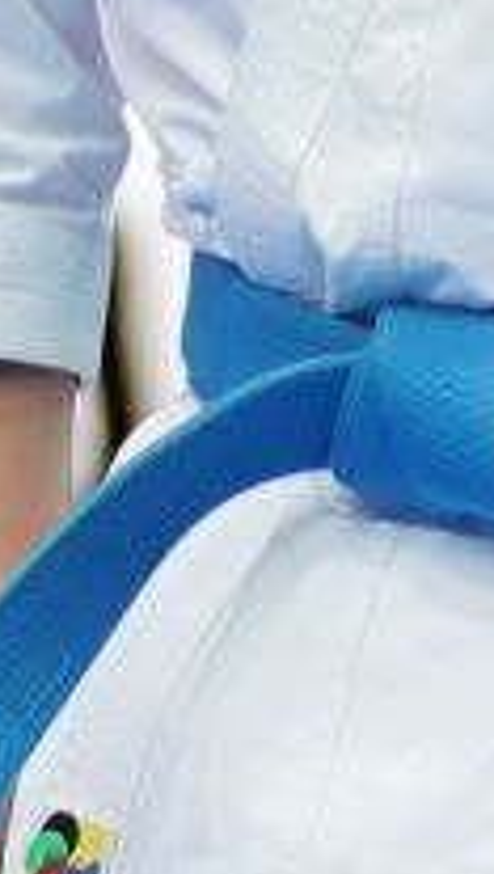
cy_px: 334
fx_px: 35058
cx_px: 616
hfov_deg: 0.8
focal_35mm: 1511
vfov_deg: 1.4
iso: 800
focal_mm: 111
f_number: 2.8
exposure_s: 1/200
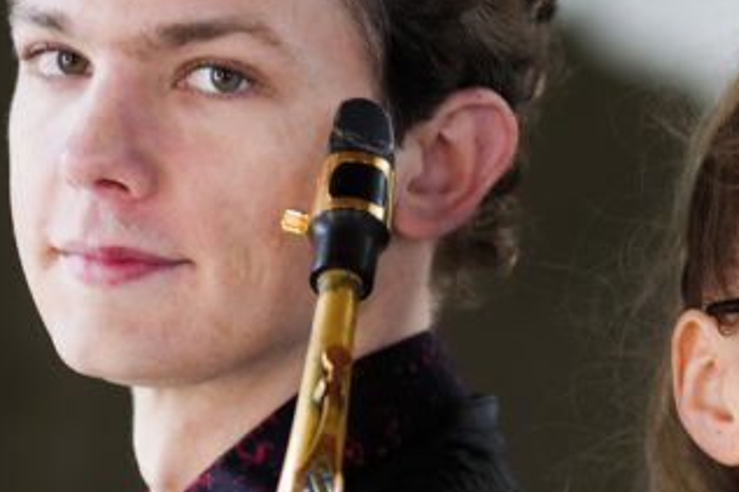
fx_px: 12248
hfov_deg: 3.5
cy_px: 937
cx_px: 690
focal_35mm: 597
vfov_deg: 2.3
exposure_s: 1/100
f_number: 1.4
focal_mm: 105
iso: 50
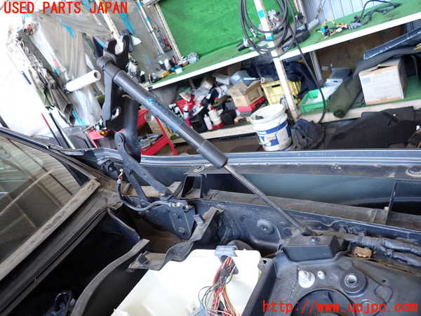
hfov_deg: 69.4
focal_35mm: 25
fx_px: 304
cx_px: 210
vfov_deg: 54.9
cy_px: 158
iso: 200
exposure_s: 1/60
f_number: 2
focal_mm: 4.5
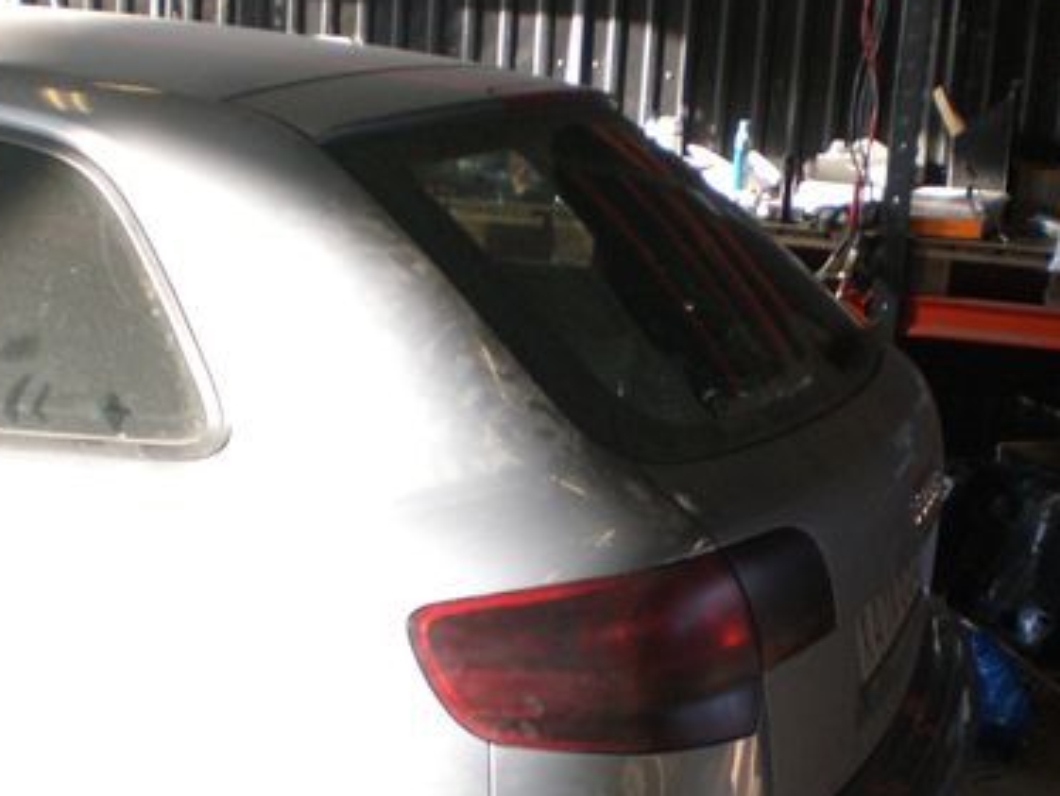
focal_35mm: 65
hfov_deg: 29.8
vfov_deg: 22.4
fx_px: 1992
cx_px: 592
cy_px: 601
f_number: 3.1
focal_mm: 6.3
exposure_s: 1/80
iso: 200
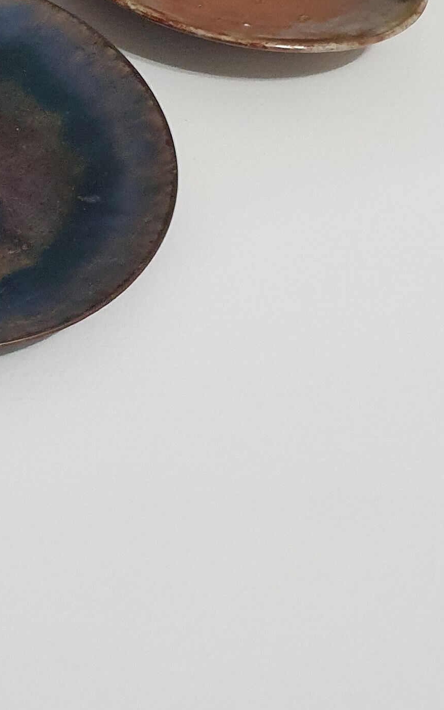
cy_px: -61
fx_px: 1549
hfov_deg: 14.9
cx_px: -264
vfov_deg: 24.2
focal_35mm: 80
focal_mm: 4.32
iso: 320
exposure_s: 1/40
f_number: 1.5
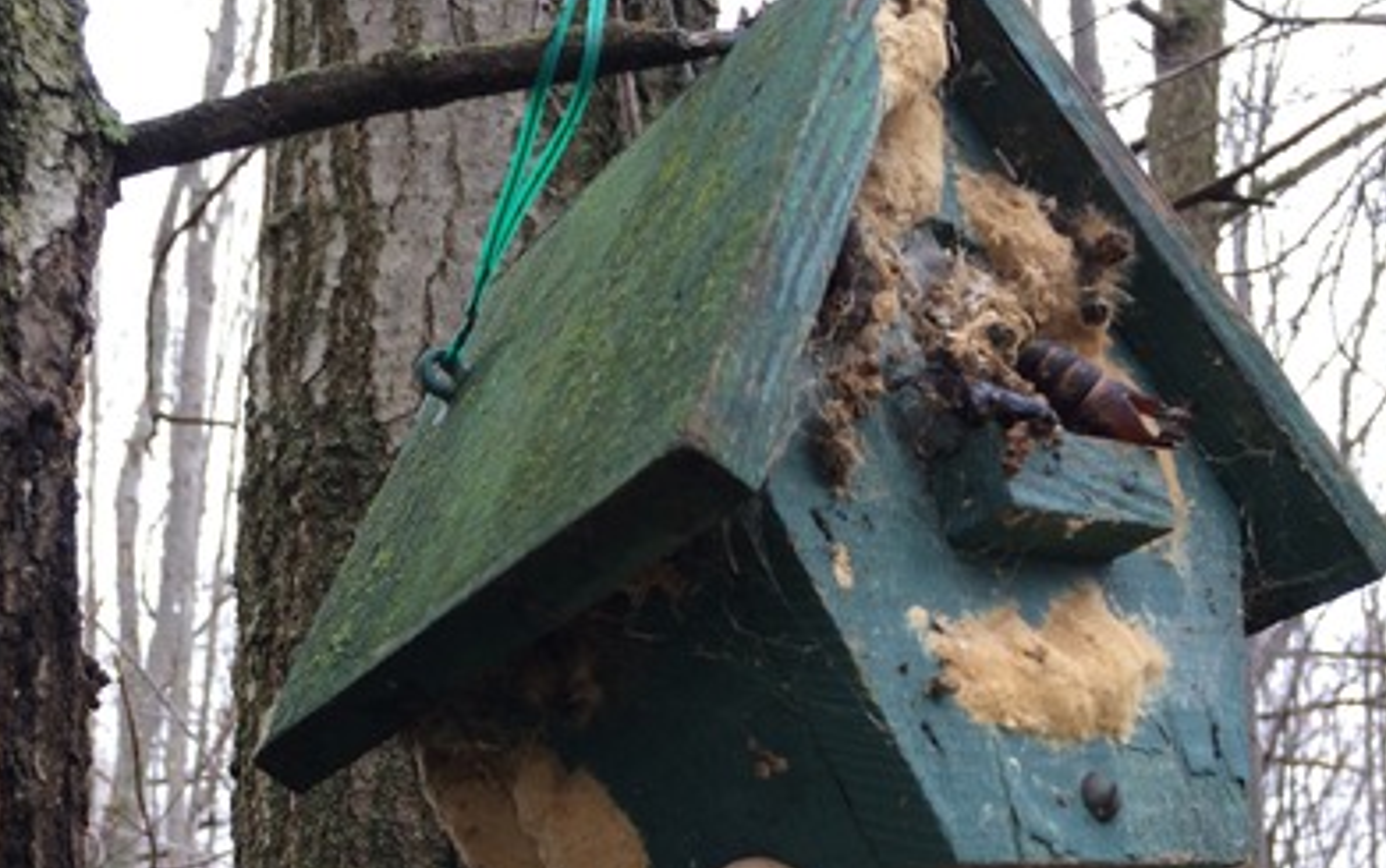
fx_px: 1663
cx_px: 454
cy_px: 730
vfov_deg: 28.5
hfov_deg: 44.5
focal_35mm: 44
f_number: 2.2
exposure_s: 1/120
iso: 50
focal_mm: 4.15
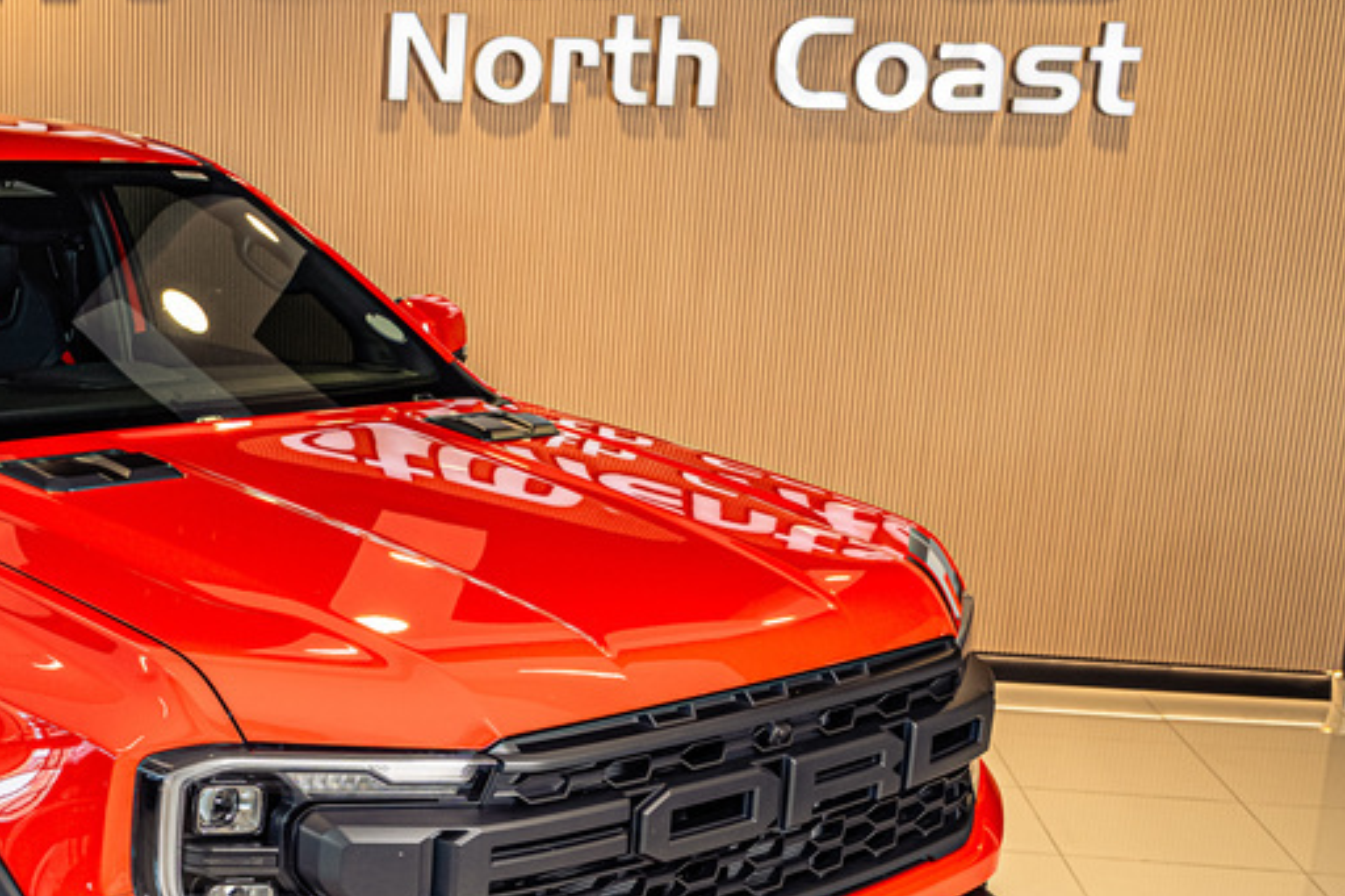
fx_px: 2091
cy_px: 707
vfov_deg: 23.8
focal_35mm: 56
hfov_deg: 34.0
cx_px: 172
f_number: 5
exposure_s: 1/125
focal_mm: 28
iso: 640
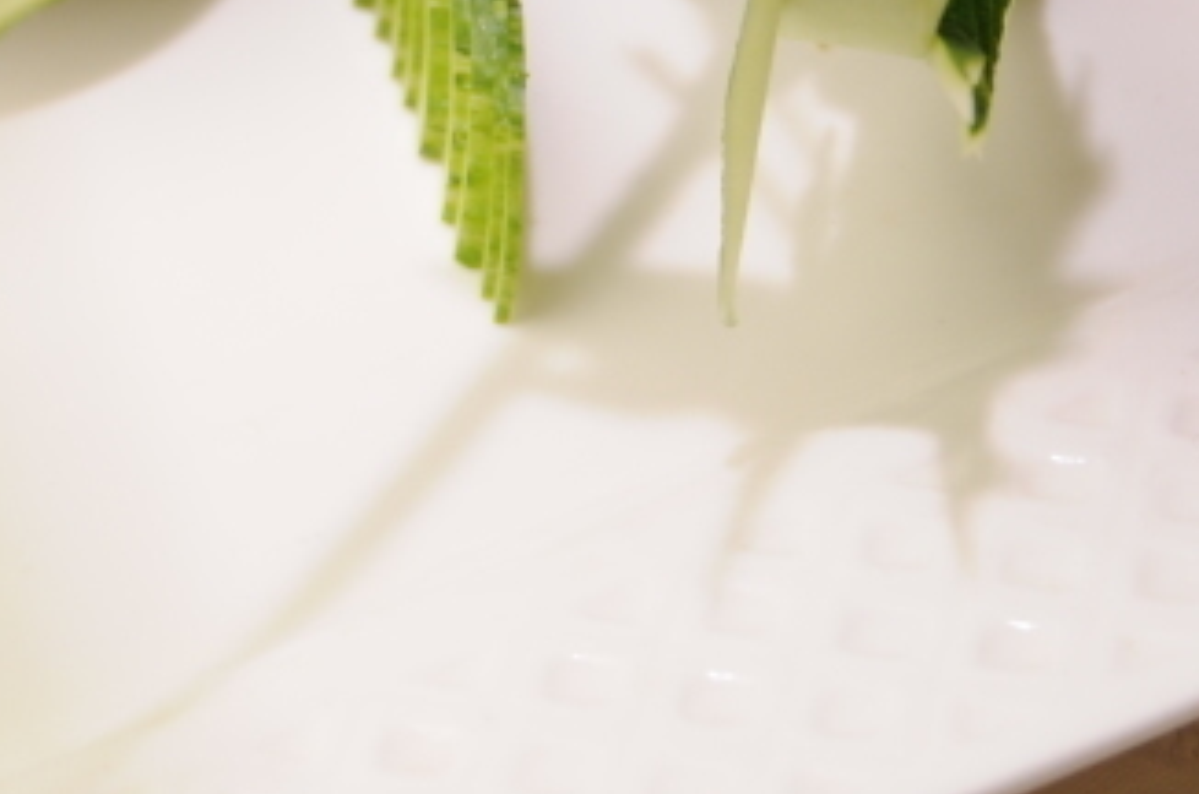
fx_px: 5019
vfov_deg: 9.0
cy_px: 66
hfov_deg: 13.4
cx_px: -44
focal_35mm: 151
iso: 200
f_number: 4.5
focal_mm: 32
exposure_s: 1/40
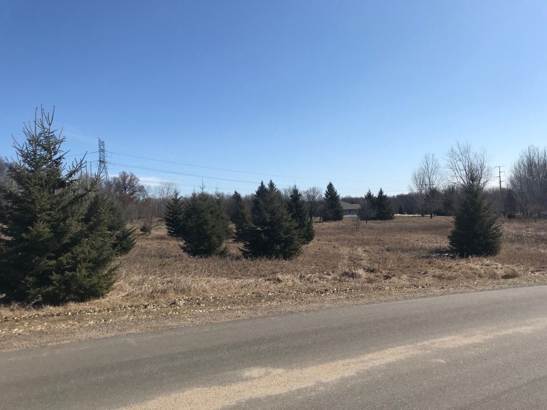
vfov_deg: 49.7
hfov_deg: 63.4
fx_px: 442
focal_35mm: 28
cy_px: 205
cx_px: 274
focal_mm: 3.99
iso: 20
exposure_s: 1/3690
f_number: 1.8
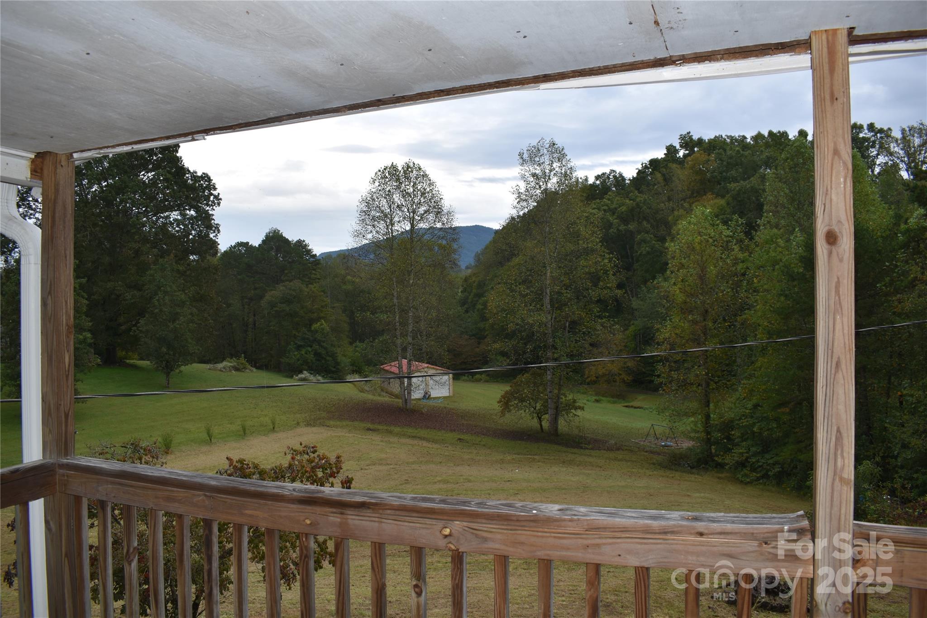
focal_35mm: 27
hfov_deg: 67.4
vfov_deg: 47.9
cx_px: 464
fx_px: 695
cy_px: 309
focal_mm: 18
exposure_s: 1/125
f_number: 5.6
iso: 110
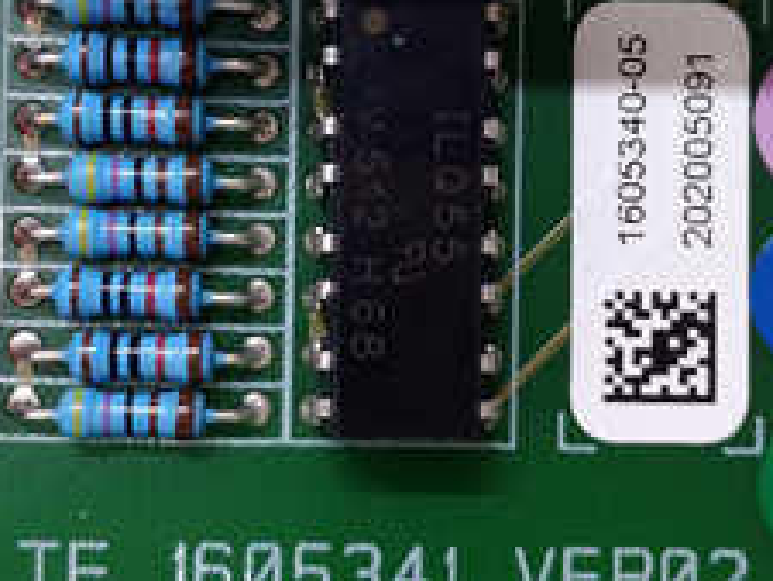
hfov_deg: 32.2
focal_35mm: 60
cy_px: 284
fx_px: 1341
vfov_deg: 24.4
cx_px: 405
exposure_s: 1/33
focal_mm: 3.79
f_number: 2
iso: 419
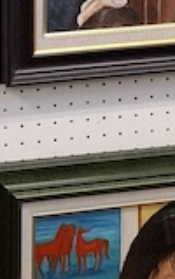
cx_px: -154
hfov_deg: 8.1
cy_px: -113
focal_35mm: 156
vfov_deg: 12.8
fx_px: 1190
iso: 125
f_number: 1.8
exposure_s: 1/120
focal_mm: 5.54
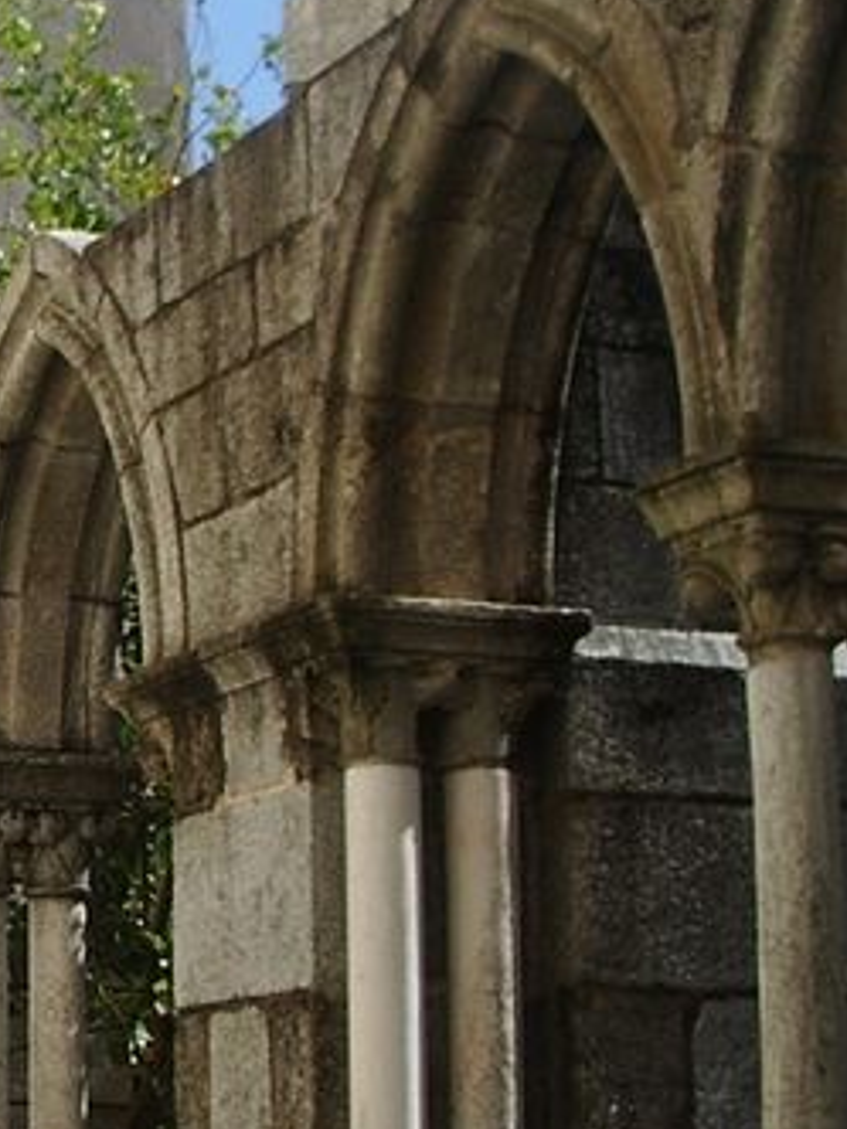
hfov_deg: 12.9
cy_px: 629
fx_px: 3523
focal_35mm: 108
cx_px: -480
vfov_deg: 18.2
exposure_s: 1/400
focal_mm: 5.8
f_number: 4.3
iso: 50
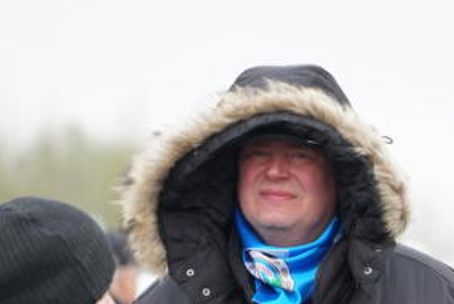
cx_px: 273
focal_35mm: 422
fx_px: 5327
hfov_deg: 4.9
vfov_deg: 3.3
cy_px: 261
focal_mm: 240
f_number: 6.3
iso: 320
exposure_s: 1/100
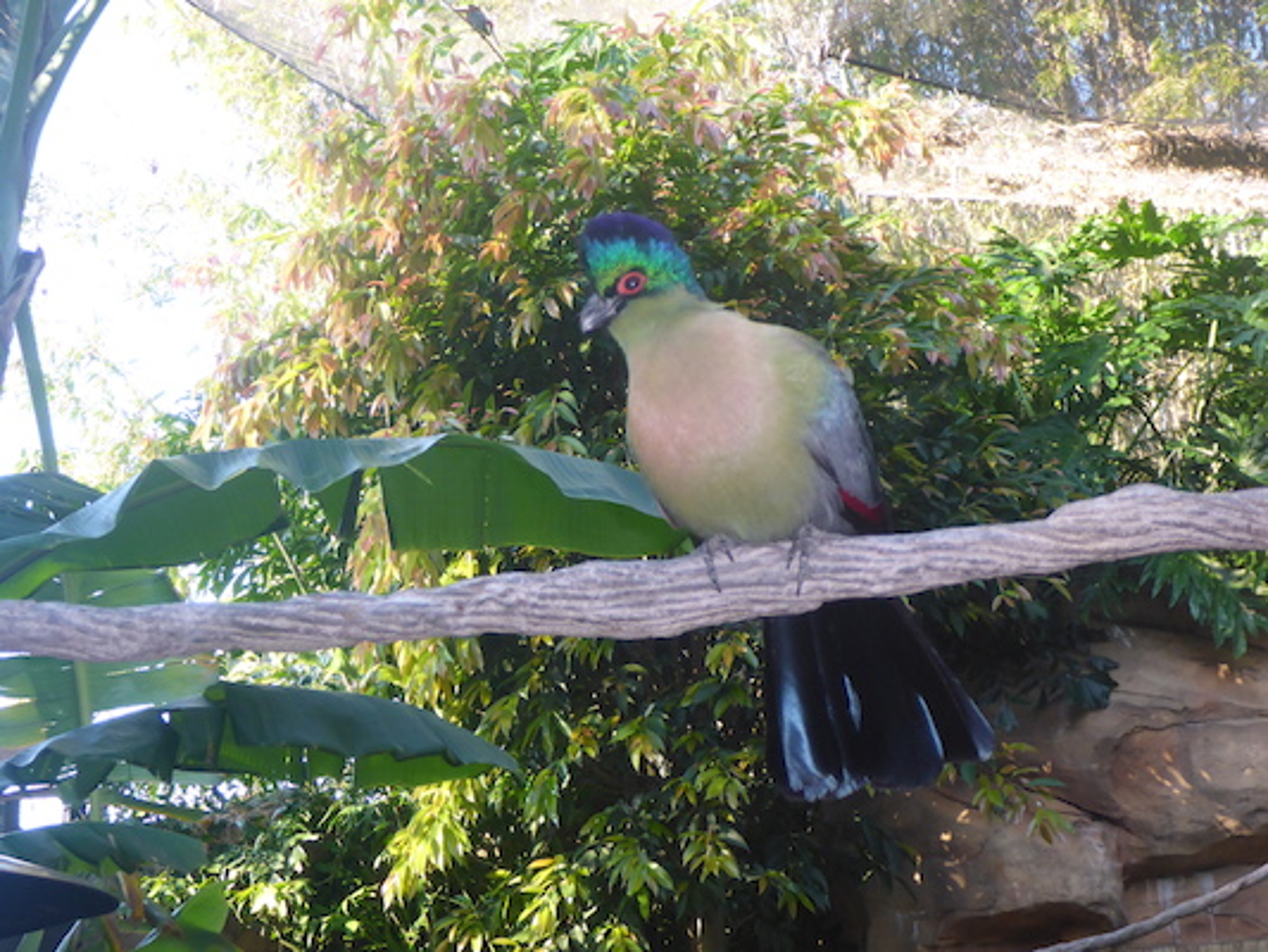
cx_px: 634
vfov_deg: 29.7
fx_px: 1795
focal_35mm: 49
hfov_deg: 38.9
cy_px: 476
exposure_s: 1/60
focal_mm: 8.4
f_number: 4.5
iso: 320
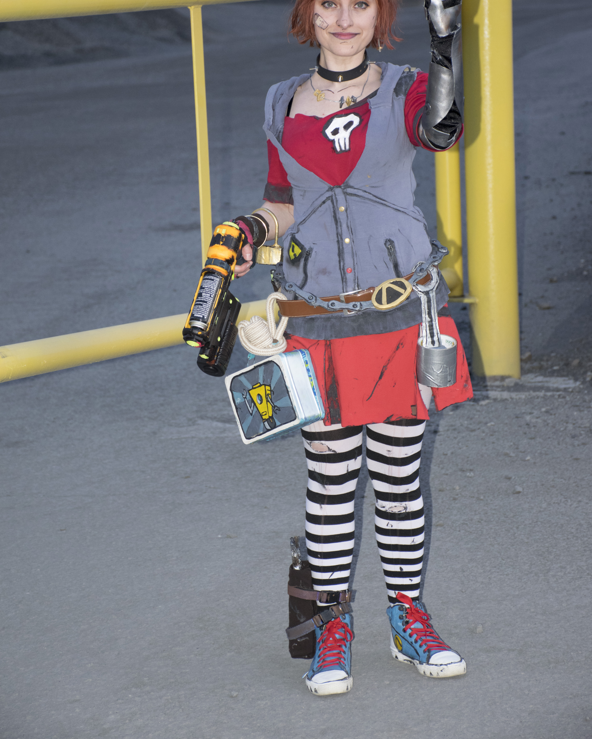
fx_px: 2606
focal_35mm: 119
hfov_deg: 13.0
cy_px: 294
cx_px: 295
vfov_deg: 16.1
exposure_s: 1/80
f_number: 5
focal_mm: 70
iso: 800
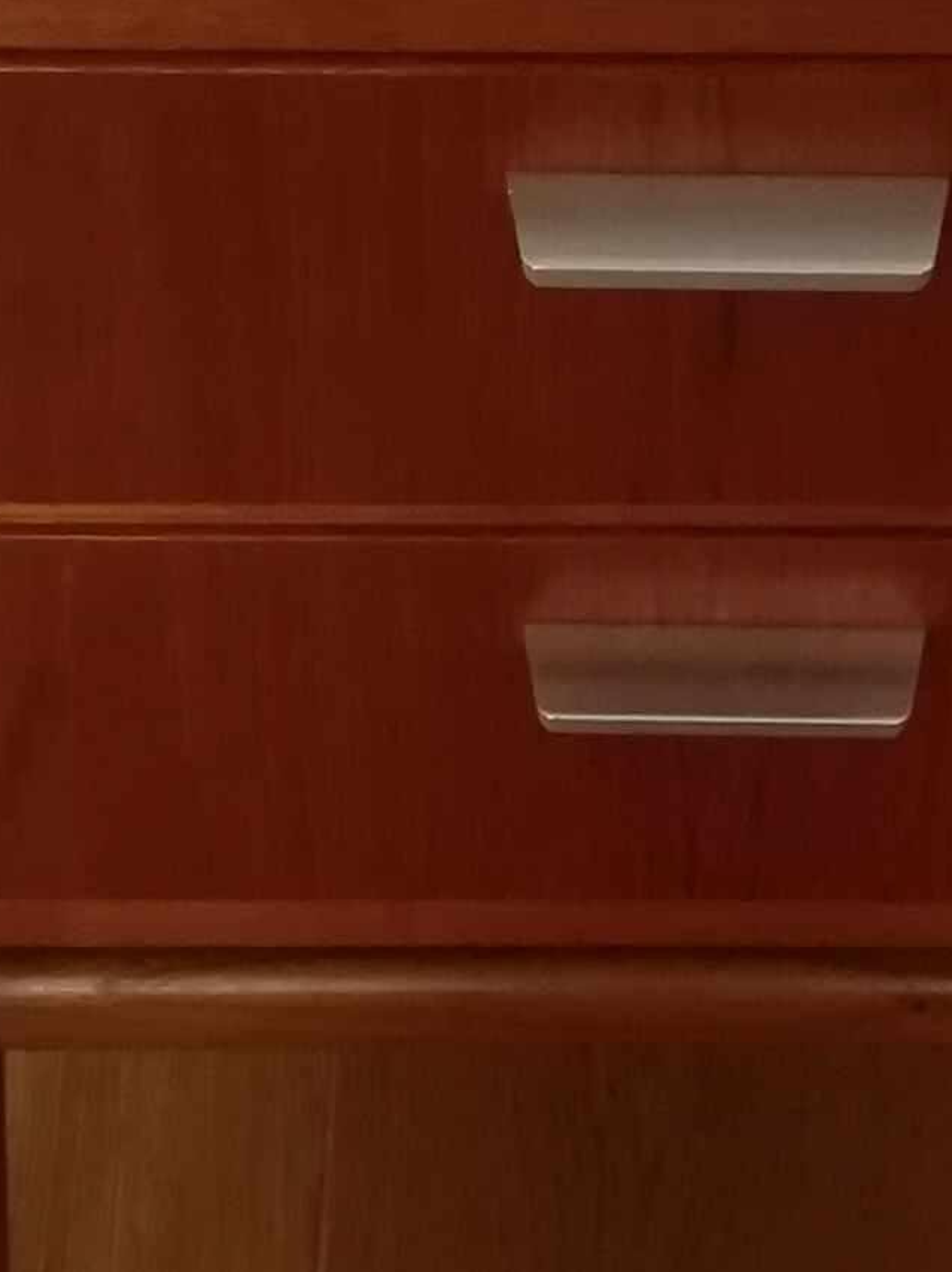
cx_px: 764
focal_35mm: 121
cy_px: 327
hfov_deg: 12.2
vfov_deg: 16.2
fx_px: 4440
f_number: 2.2
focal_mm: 3.83
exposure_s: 1/25
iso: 500
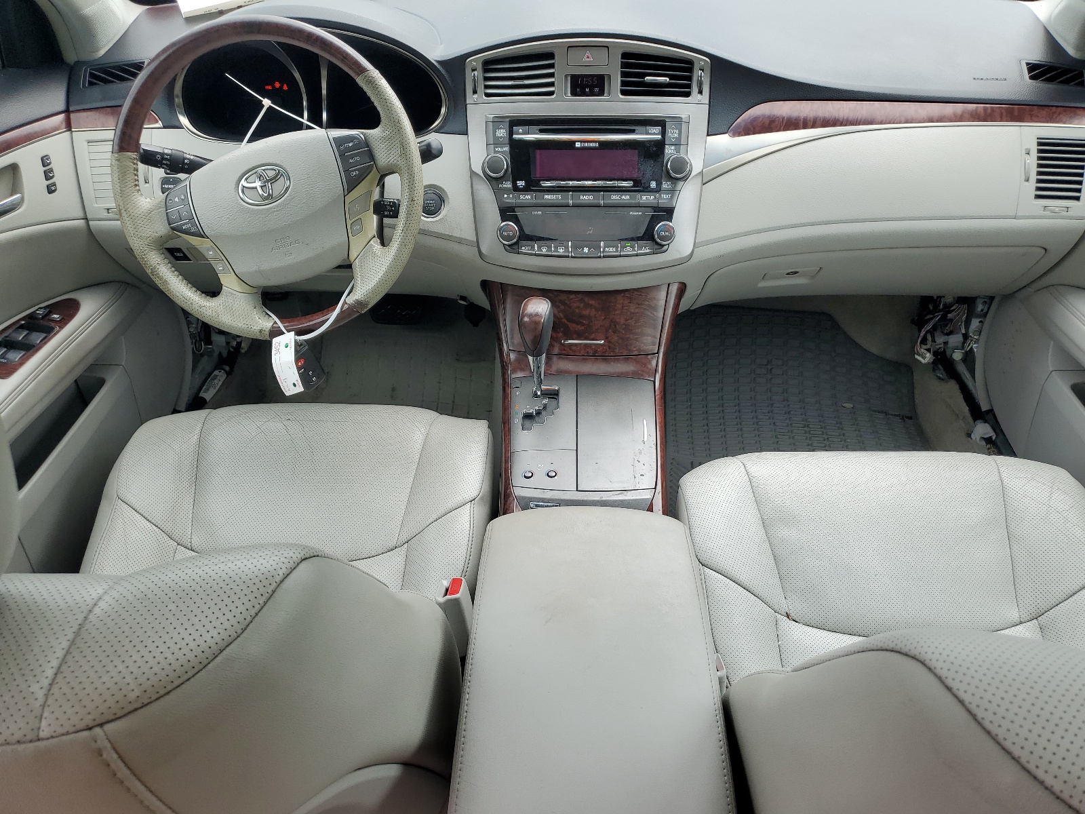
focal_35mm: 26
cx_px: 542
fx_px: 815
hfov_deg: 67.3
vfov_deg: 53.1
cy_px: 407
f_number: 1.5
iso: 50
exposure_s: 1/625
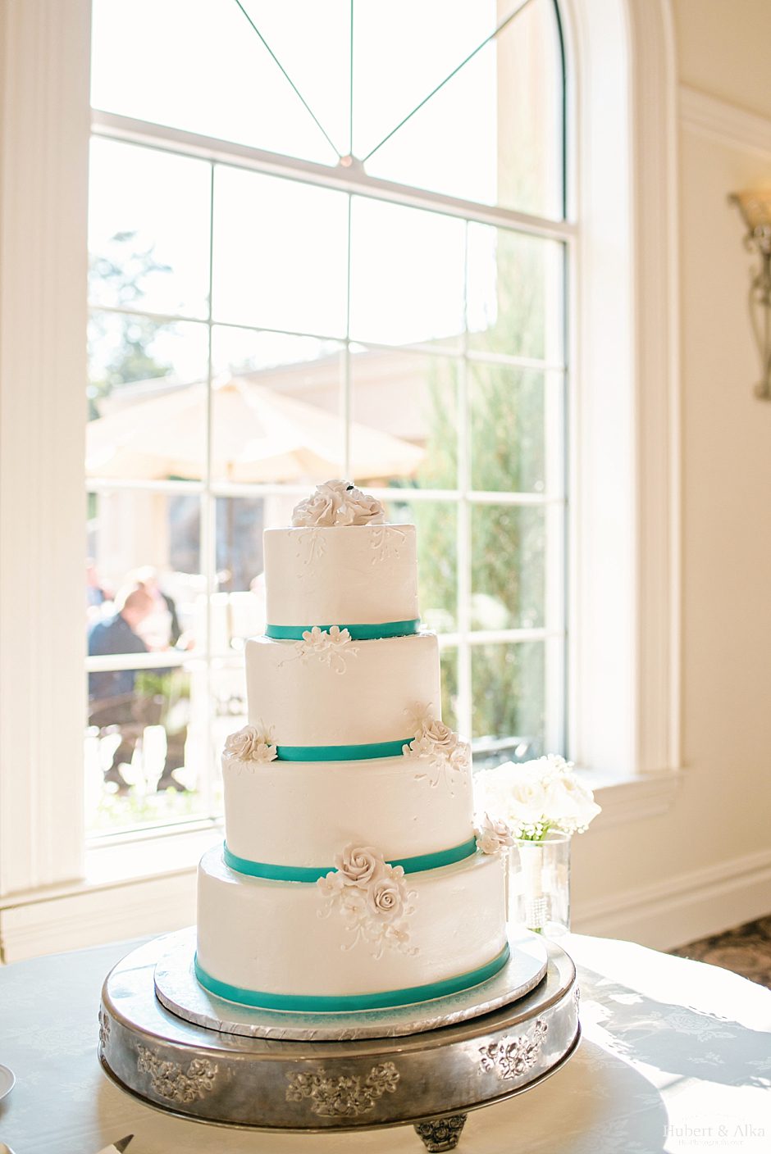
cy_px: 577
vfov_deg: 54.4
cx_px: 386
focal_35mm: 35
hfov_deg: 37.9
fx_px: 1123
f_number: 2.2
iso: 400
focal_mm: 35
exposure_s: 1/1250
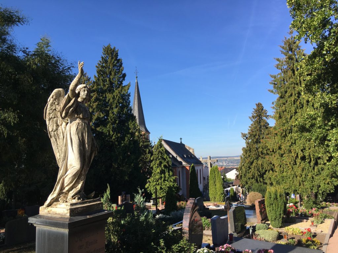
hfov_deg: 61.7
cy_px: 126
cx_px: 169
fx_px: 283
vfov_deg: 48.2
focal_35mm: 29
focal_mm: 4.15
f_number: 2.2
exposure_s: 1/1068
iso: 25
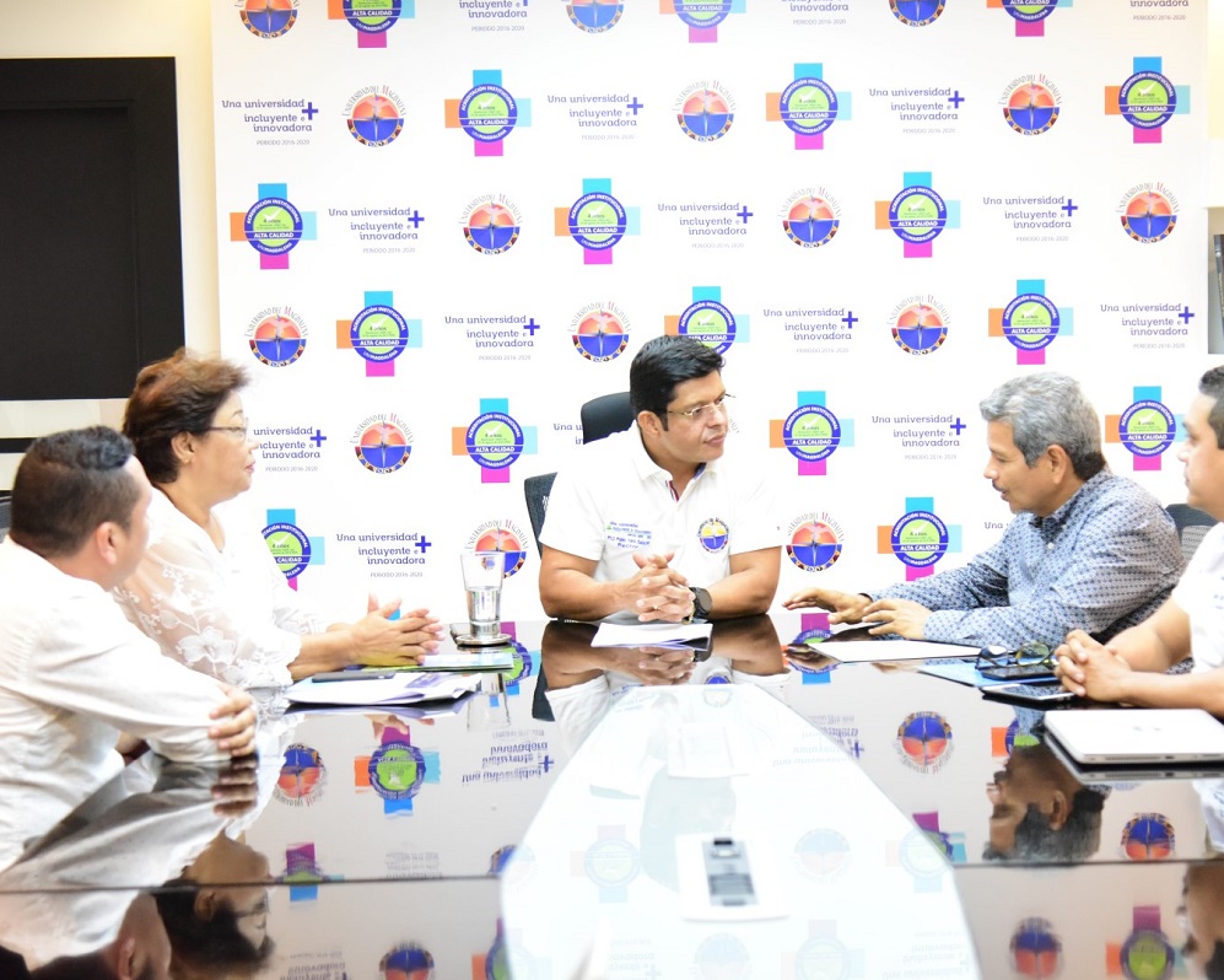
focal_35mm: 70
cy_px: 490
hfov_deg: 27.1
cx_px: 668
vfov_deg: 21.9
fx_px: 2536
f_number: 4
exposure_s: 1/200
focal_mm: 62
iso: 5000
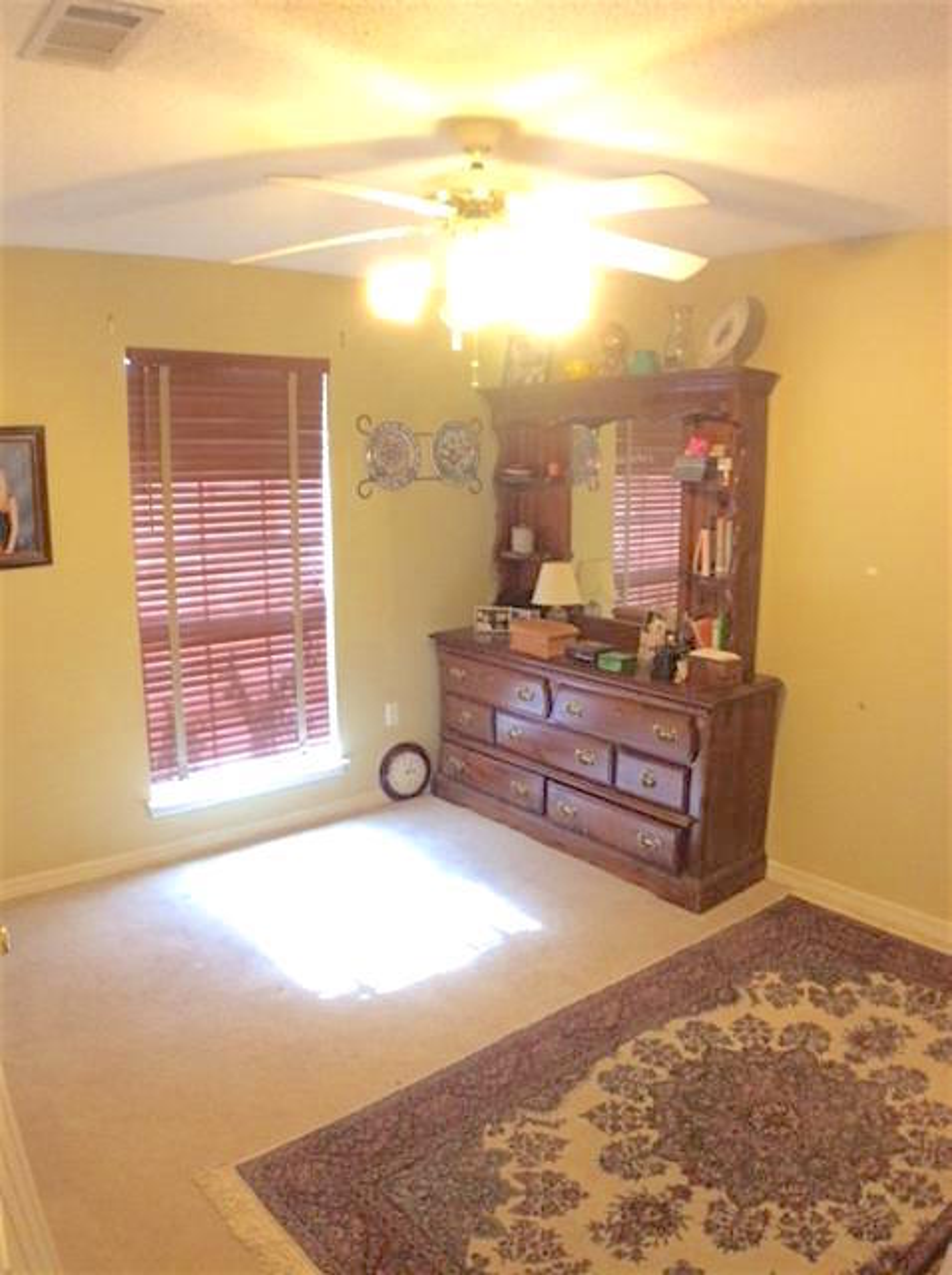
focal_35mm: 32
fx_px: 1177
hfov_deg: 44.1
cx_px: 476
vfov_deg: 56.9
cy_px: 638
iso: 200
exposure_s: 1/24
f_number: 2.4
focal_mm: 3.3
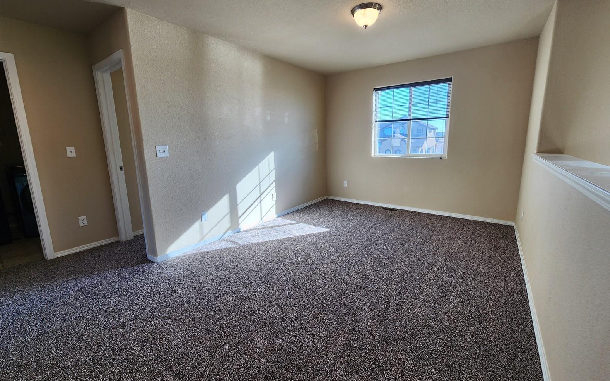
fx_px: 233
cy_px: 181
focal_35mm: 14
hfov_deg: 105.3
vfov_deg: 78.6
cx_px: 308
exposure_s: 1/120
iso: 80
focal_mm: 2.2
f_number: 2.2
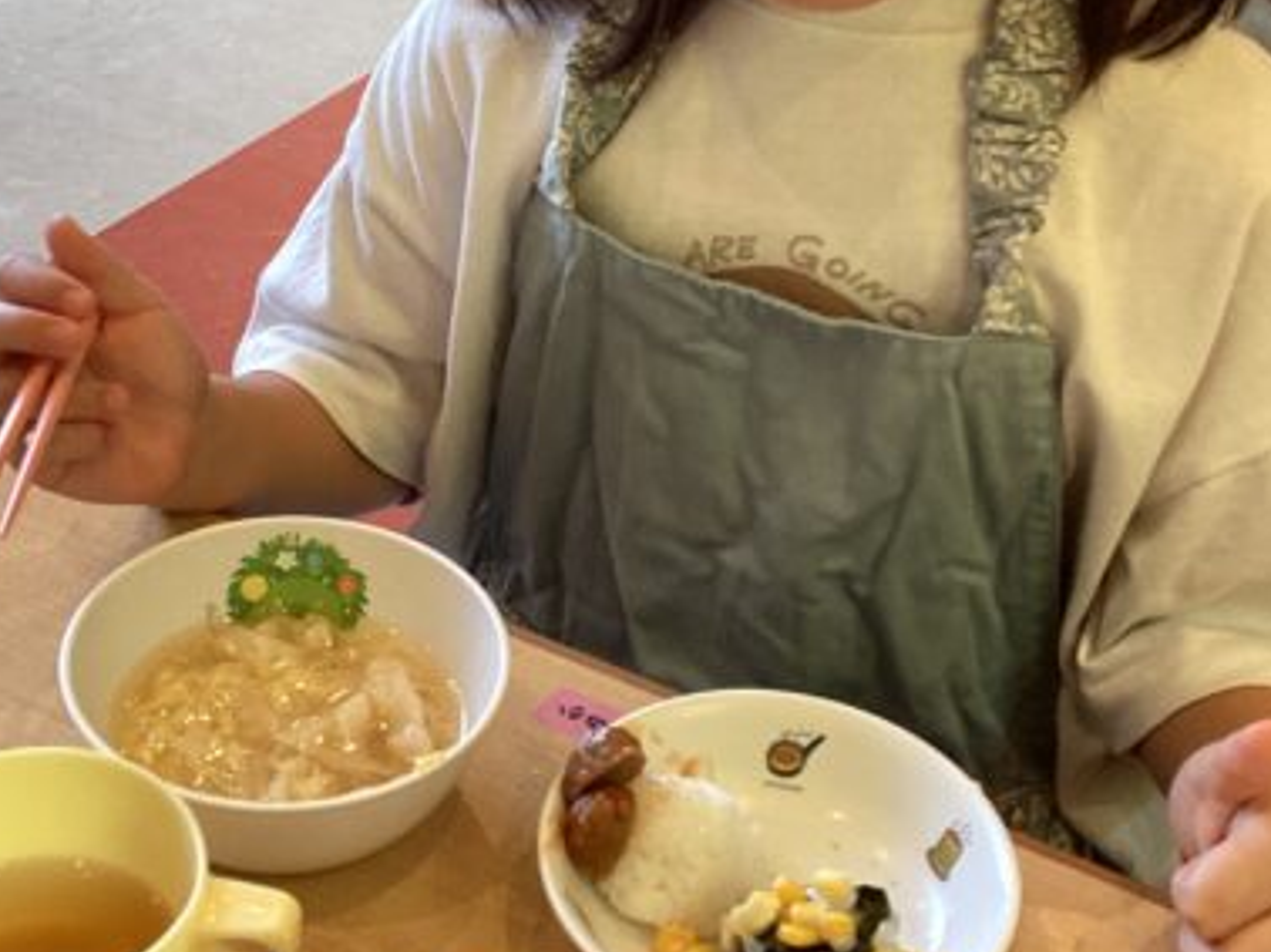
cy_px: 289
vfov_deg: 23.1
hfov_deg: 30.7
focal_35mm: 63
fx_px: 2312
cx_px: 538
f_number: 2.4
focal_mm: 3.3
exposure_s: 1/50
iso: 50
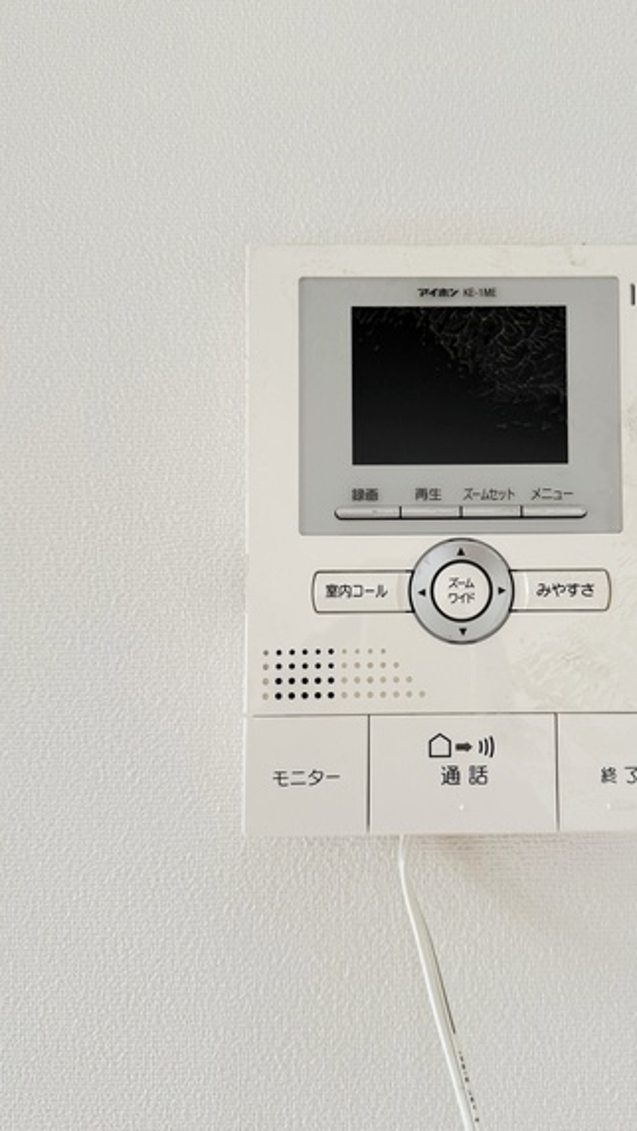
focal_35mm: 32
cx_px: 462
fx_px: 960
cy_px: 550
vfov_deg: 61.0
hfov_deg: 36.0
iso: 125
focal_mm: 6.76
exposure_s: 1/121
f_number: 1.78
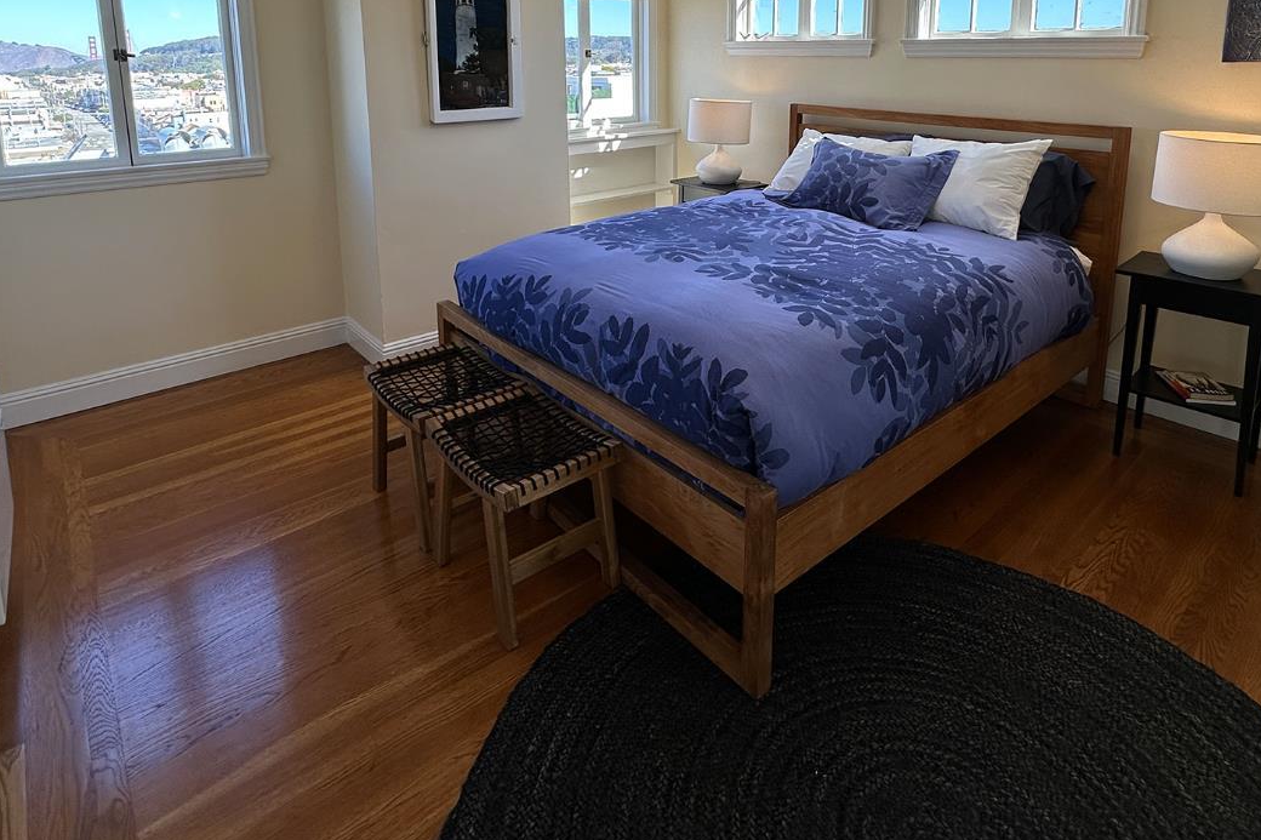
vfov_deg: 55.4
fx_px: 735
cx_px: 650
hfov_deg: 81.2
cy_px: 170
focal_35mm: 21
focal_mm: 2.22
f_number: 2.2
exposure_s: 1/250
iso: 40
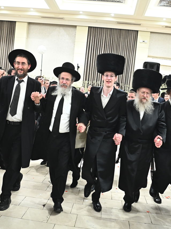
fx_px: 250
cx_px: 89
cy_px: 113
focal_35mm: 38
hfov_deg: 37.7
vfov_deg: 49.0
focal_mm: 24
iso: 3200
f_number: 3.5
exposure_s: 1/200
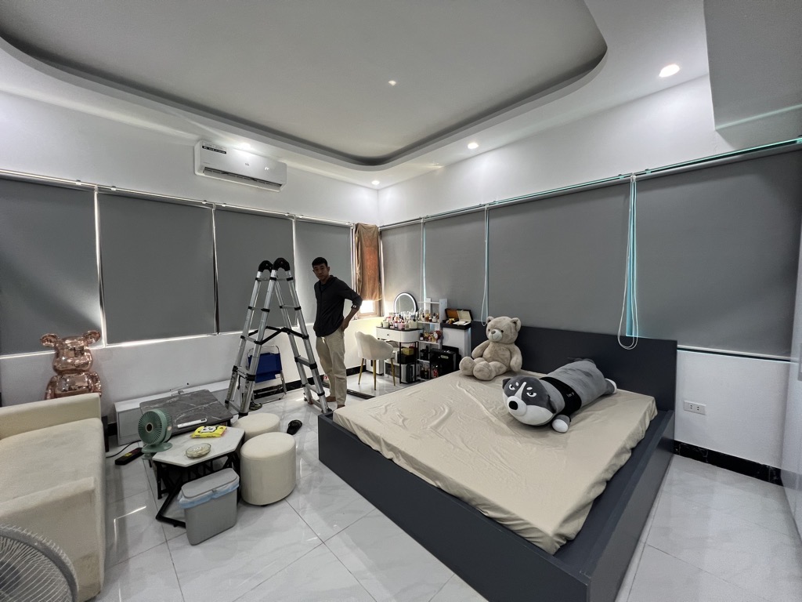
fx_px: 301
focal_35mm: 13
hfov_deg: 106.2
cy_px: 301
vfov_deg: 89.9
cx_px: 401
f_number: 1.8
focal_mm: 1.57
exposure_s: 1/50
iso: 125
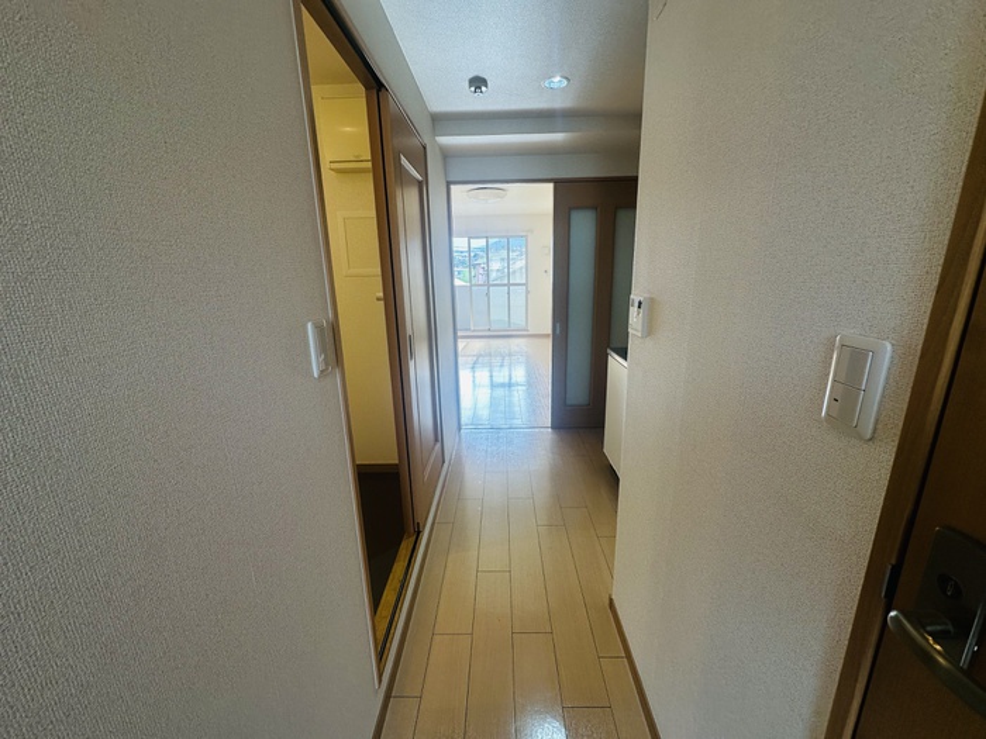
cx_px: 493
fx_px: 399
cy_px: 370
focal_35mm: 14
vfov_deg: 85.7
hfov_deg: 102.1
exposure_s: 1/120
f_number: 2.2
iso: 64
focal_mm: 2.22
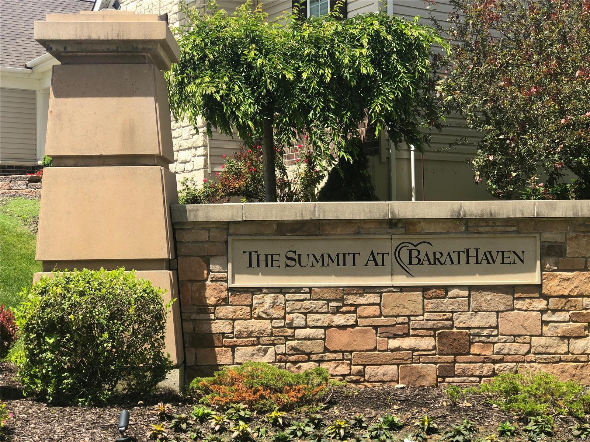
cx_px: 295
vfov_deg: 25.7
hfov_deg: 33.8
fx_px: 972
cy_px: 221
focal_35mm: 57
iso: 20
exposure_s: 1/353
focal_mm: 6.6
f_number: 2.8
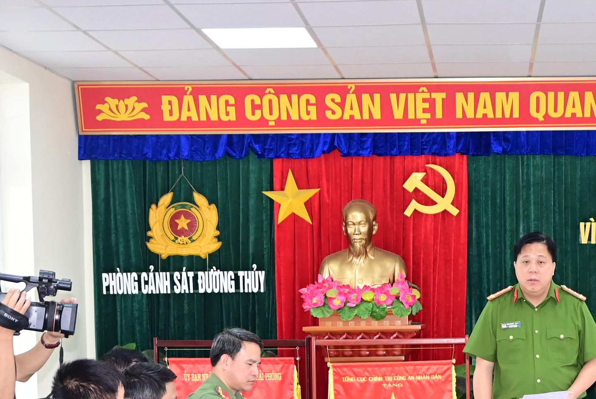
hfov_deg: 25.3
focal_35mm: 79
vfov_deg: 17.0
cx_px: 461
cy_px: 368
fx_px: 1309
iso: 1600
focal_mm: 26
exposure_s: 1/200
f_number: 4
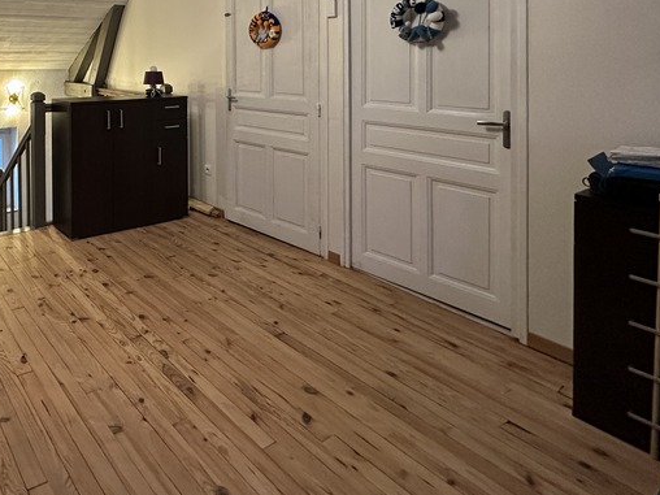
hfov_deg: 60.9
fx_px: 477
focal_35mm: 25
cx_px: 92
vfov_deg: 49.7
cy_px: 62
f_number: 2.2
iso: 500
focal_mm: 2.22
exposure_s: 1/50
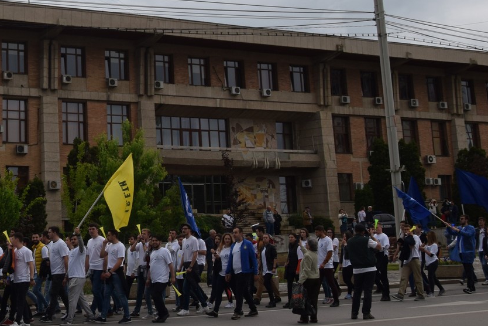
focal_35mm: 62
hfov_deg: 30.7
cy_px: 54
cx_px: 33
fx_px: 840
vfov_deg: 21.6
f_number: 8
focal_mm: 18
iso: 250
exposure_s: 1/250
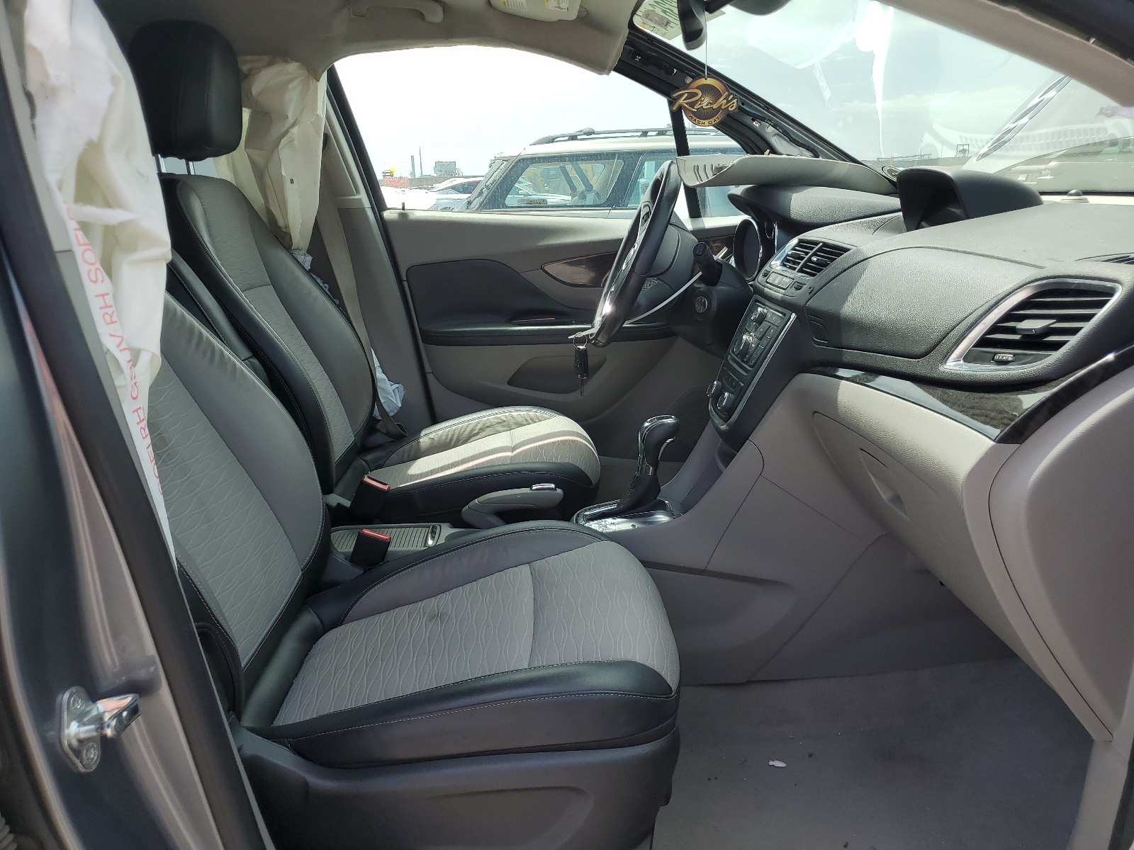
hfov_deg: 67.3
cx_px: 567
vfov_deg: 53.1
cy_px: 425
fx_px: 852
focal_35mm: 26
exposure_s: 1/1000
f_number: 1.5
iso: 50
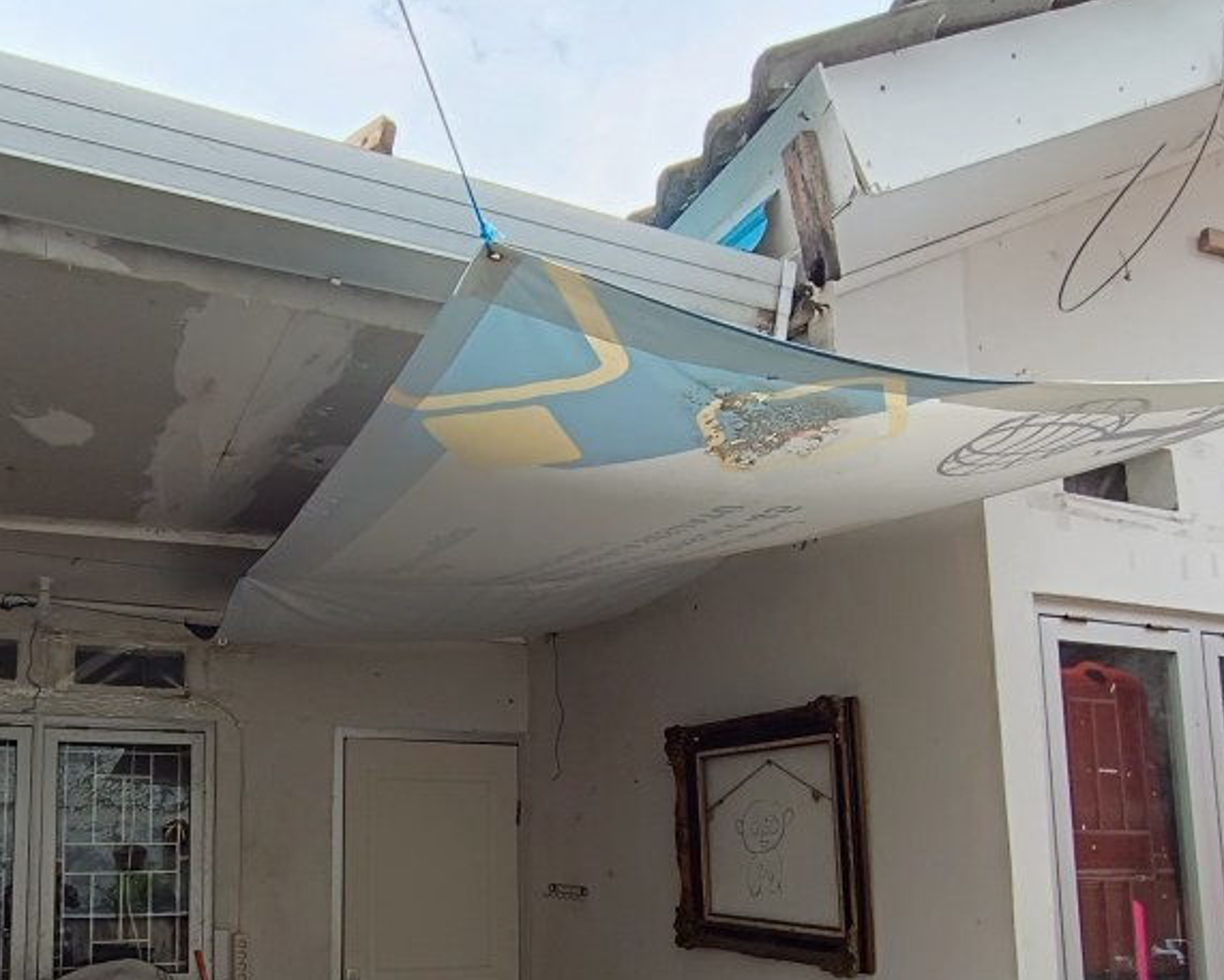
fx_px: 1014
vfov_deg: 48.7
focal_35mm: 28
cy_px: 781
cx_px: 429
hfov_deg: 61.0
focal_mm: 1.66
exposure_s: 1/207
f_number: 2.2
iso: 50
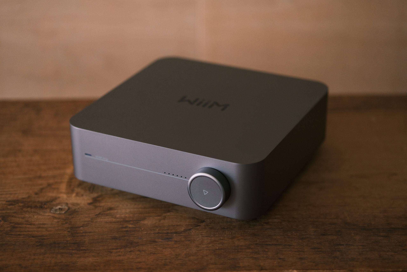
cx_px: 204
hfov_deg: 27.0
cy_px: 136
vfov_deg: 18.2
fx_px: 848
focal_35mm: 75
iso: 1250
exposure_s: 1/160
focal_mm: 50
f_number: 2
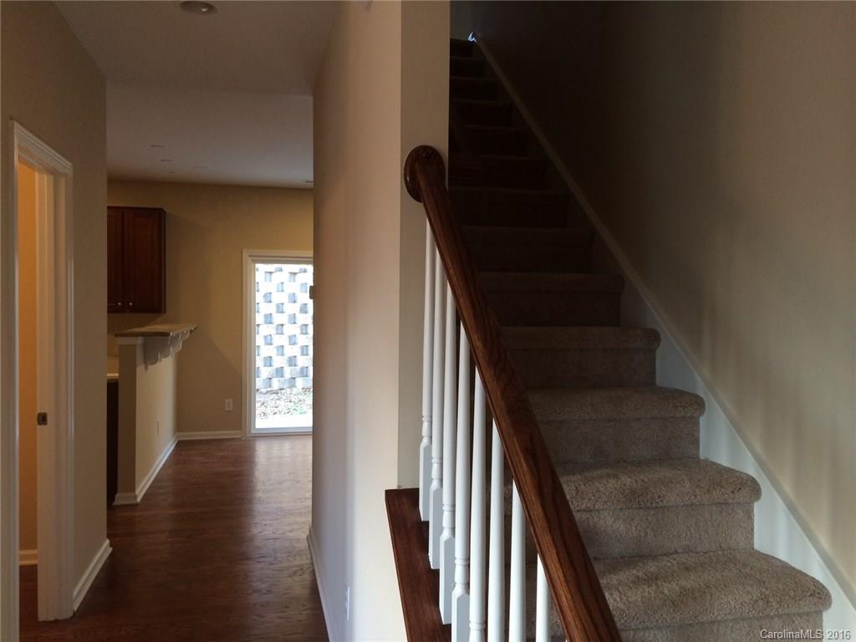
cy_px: 321
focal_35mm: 30
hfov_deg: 60.0
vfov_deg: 46.8
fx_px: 742
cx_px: 428
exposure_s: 1/30
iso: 125
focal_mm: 4.12
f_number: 2.2
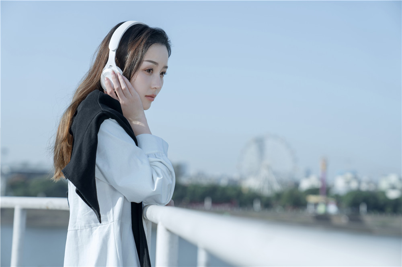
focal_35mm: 68
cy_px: 134
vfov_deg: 20.0
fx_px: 759
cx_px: 201
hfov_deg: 29.7
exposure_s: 1/2000
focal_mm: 68
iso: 200
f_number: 3.2
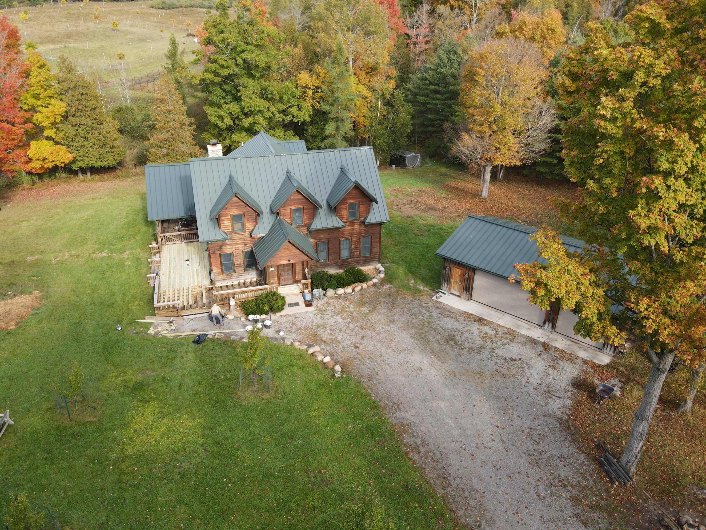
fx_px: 489
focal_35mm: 24
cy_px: 265
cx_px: 353
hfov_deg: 71.6
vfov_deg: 56.8
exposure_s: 1/125
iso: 110
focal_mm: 4.5
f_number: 2.8
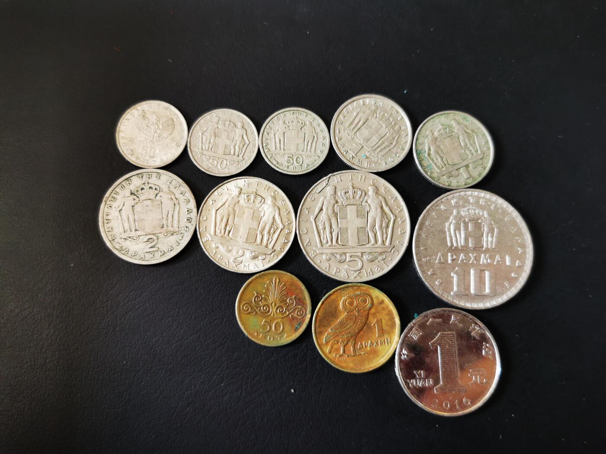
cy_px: 227
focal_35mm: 27
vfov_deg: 51.4
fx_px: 473
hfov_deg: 65.3
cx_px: 303
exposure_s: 1/50
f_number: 1.6
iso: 125
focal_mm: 5.56
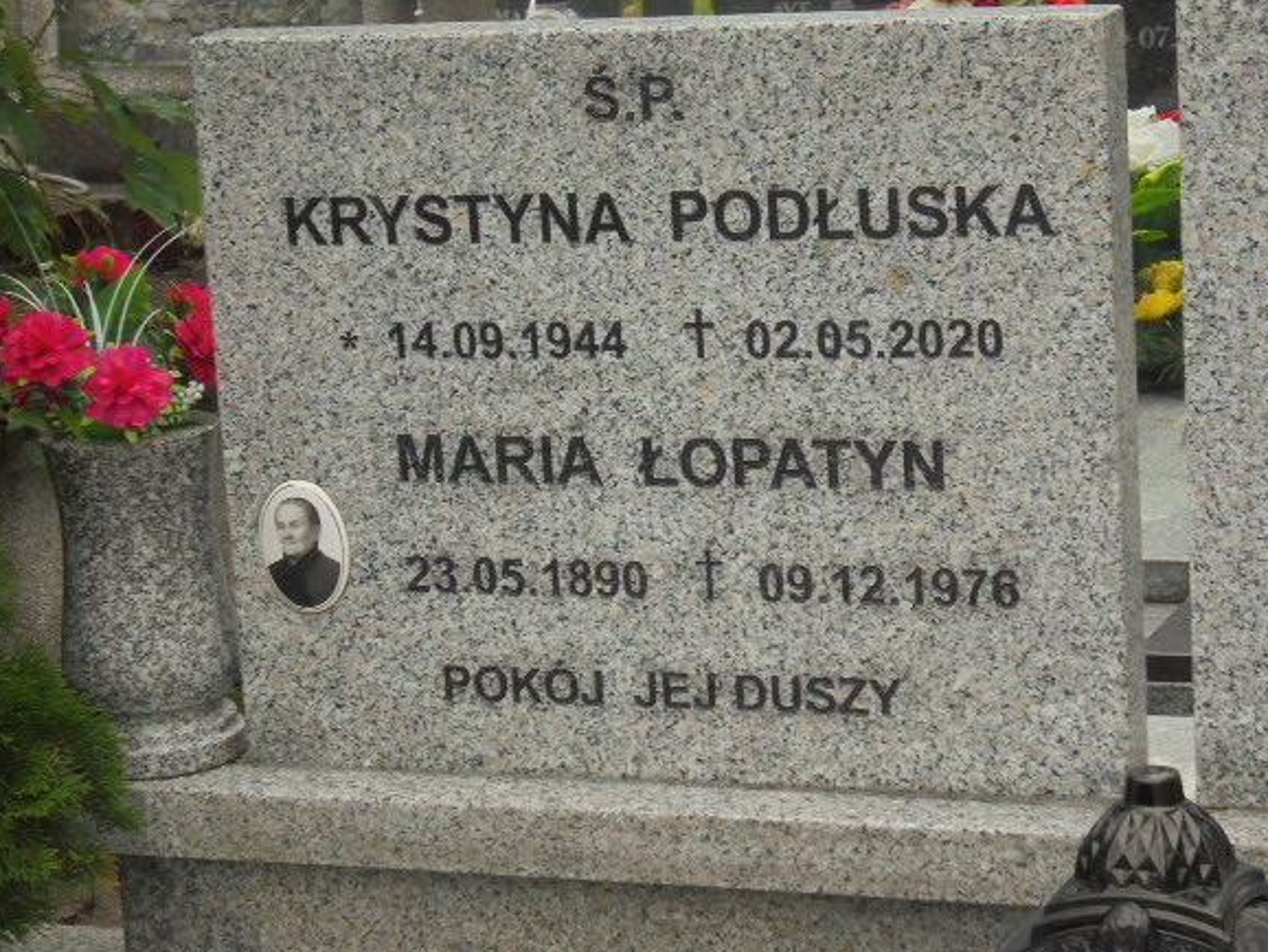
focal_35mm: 104
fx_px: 3811
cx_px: 658
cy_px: 454
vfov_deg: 14.2
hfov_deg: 18.9
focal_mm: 16.9
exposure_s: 1/125
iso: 100
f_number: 4.7
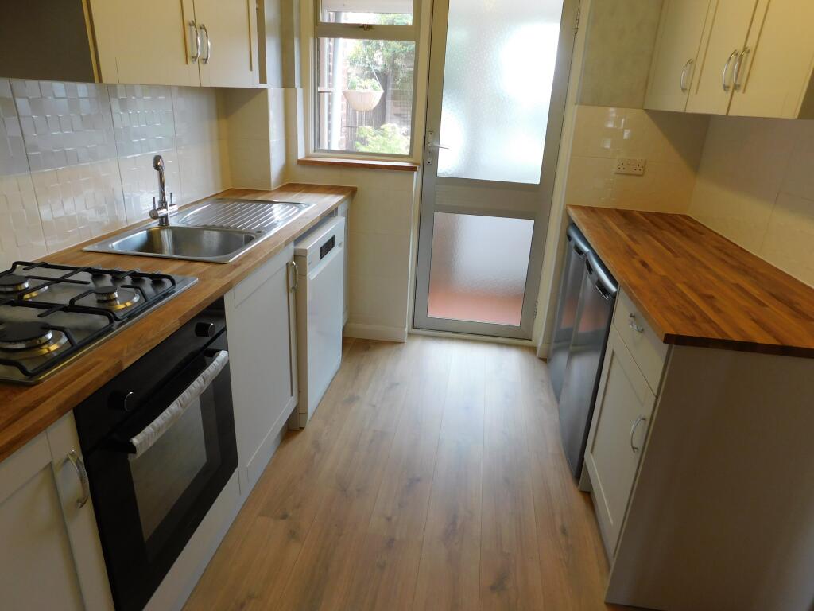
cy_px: 306
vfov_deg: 58.9
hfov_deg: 73.9
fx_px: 541
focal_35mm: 23
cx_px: 407
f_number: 3
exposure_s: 1/30
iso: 160
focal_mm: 4
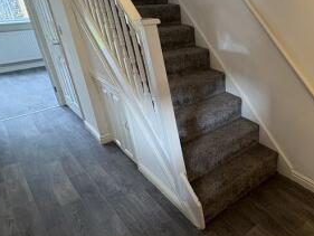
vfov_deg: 48.0
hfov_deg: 55.0
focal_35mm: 29
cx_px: 272
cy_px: 97
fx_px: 263
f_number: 2.2
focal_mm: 2.22
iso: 160
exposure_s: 1/50
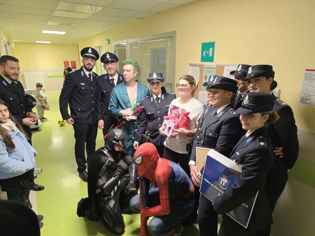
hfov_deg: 73.9
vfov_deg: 58.9
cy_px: 118
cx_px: 158
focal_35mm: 23
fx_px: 209
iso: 640
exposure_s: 1/120
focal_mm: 6.3
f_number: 1.7
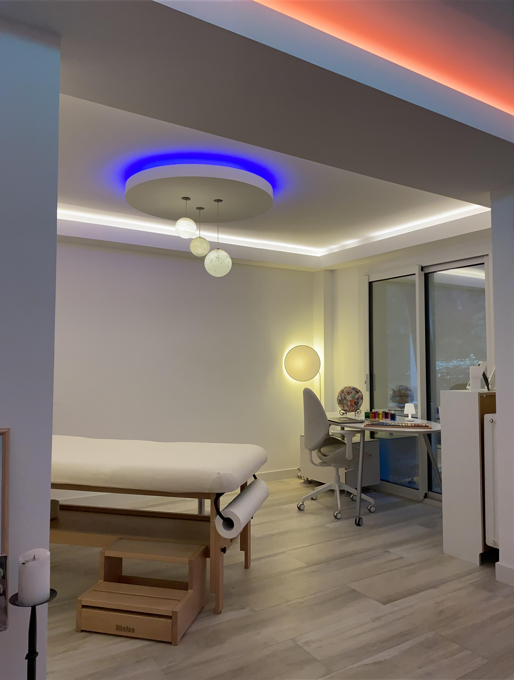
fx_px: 512
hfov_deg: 53.3
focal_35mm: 26
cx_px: 257
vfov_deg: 67.1
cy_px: 340
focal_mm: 4.25
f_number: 1.8
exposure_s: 1/100
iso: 160
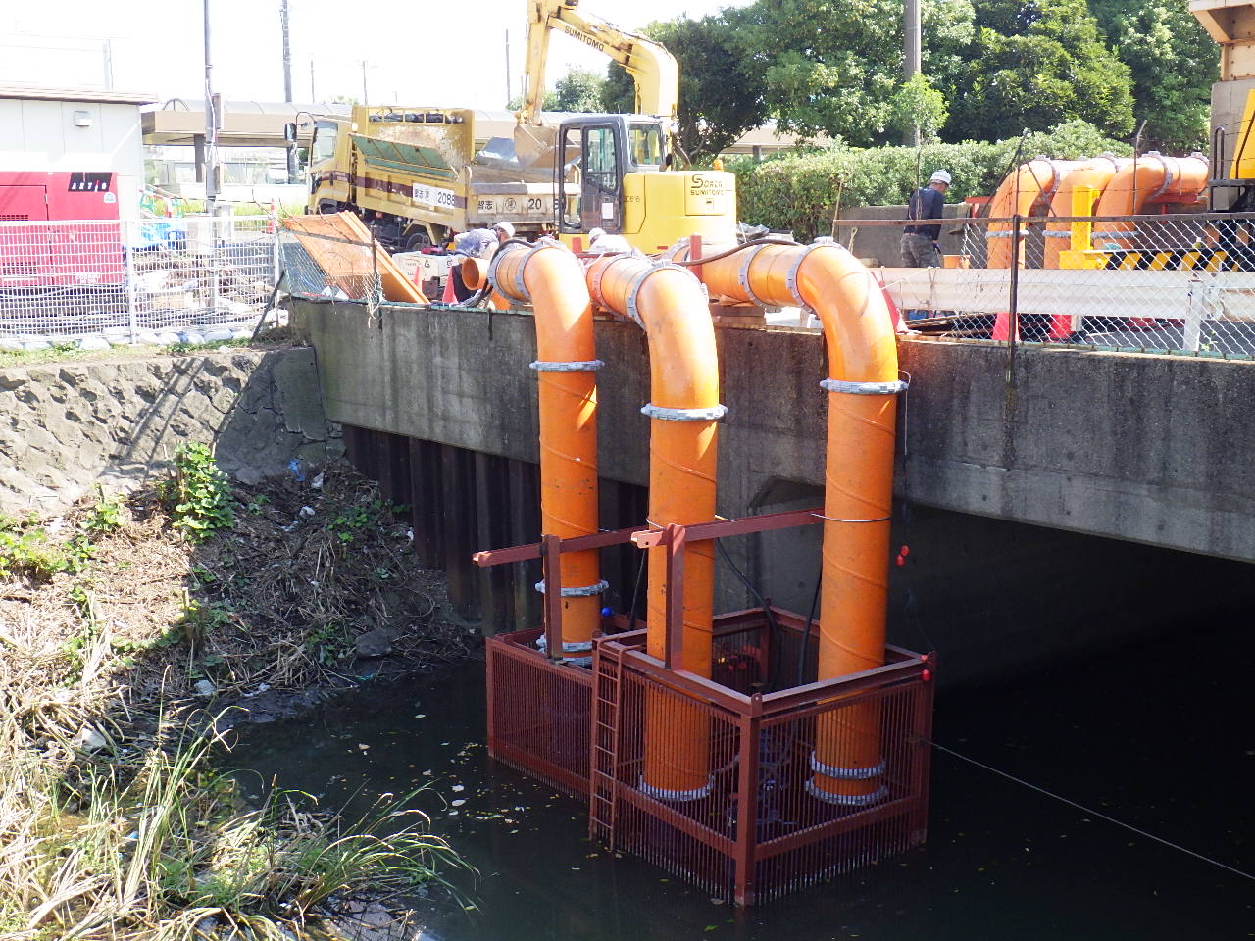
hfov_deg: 44.8
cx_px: 628
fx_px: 1523
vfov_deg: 34.3
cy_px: 470
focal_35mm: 42
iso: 250
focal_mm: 7.5
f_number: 5
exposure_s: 1/200
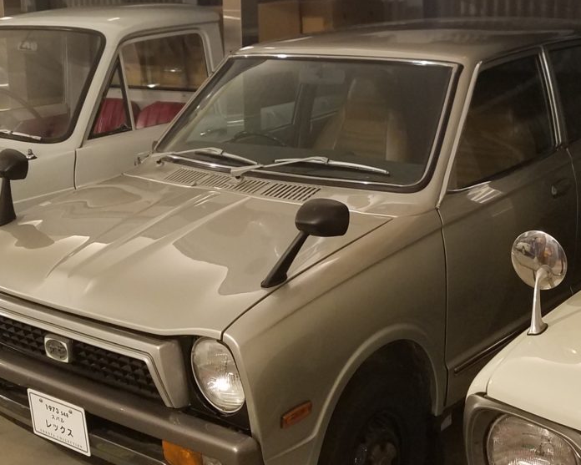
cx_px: 280
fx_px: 963
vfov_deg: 26.6
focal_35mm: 56
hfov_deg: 33.6
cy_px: 91
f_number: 1.7
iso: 200
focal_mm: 4.2
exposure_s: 1/17
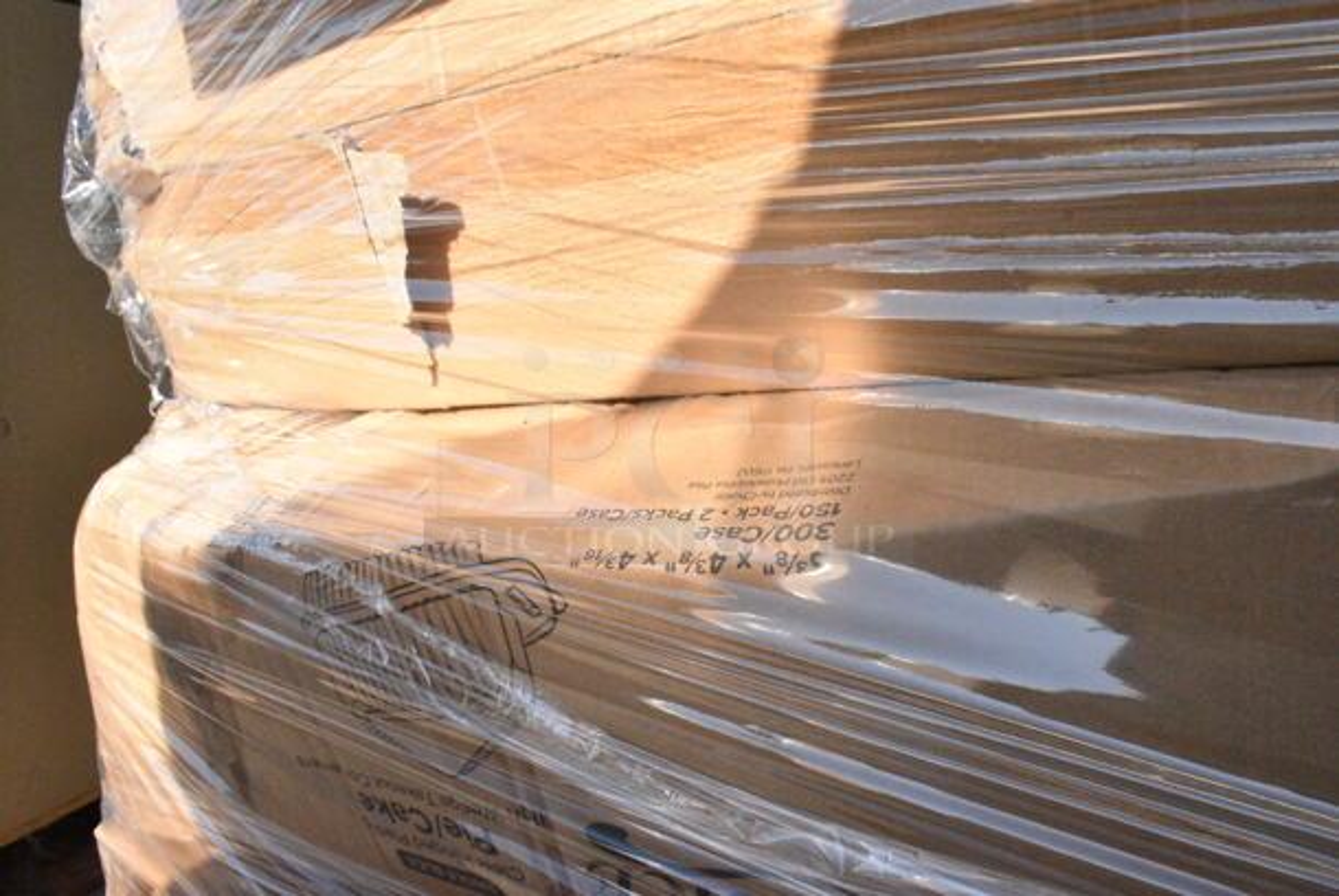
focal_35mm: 30
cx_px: 670
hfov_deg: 61.9
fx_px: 1117
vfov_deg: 43.7
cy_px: 448
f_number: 18
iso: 6400
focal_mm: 20
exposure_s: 1/1250
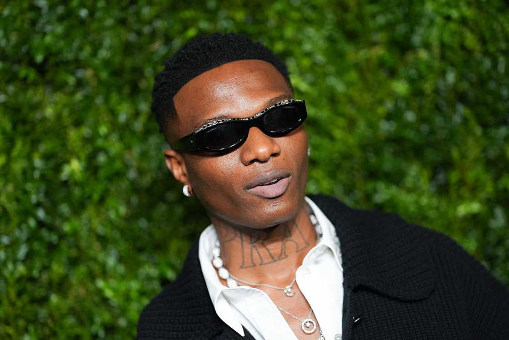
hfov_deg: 15.2
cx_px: 254
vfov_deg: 10.2
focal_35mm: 135
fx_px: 1909
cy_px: 170
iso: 1600
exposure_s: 1/640
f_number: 1.8
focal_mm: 135
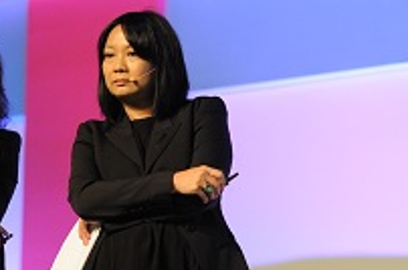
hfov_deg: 6.7
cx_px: 180
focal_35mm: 308
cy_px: 195
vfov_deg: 4.4
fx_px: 3485
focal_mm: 135
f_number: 2.8
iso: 3200
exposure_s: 1/400
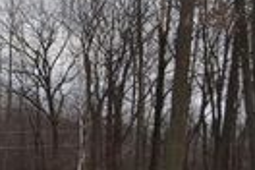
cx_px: -185
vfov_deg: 13.3
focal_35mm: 102
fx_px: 722
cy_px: 140
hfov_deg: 17.0
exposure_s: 1/200
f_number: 5.6
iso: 100
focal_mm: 18
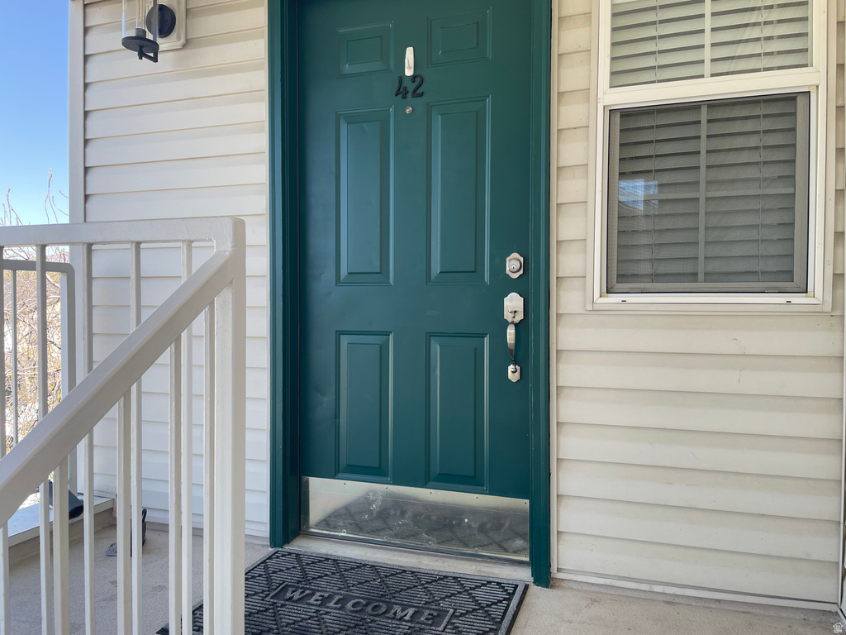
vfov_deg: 53.1
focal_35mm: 26
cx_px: 423
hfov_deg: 67.3
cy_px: 318
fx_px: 635
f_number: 1.6
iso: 32
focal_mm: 4.2
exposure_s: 1/356
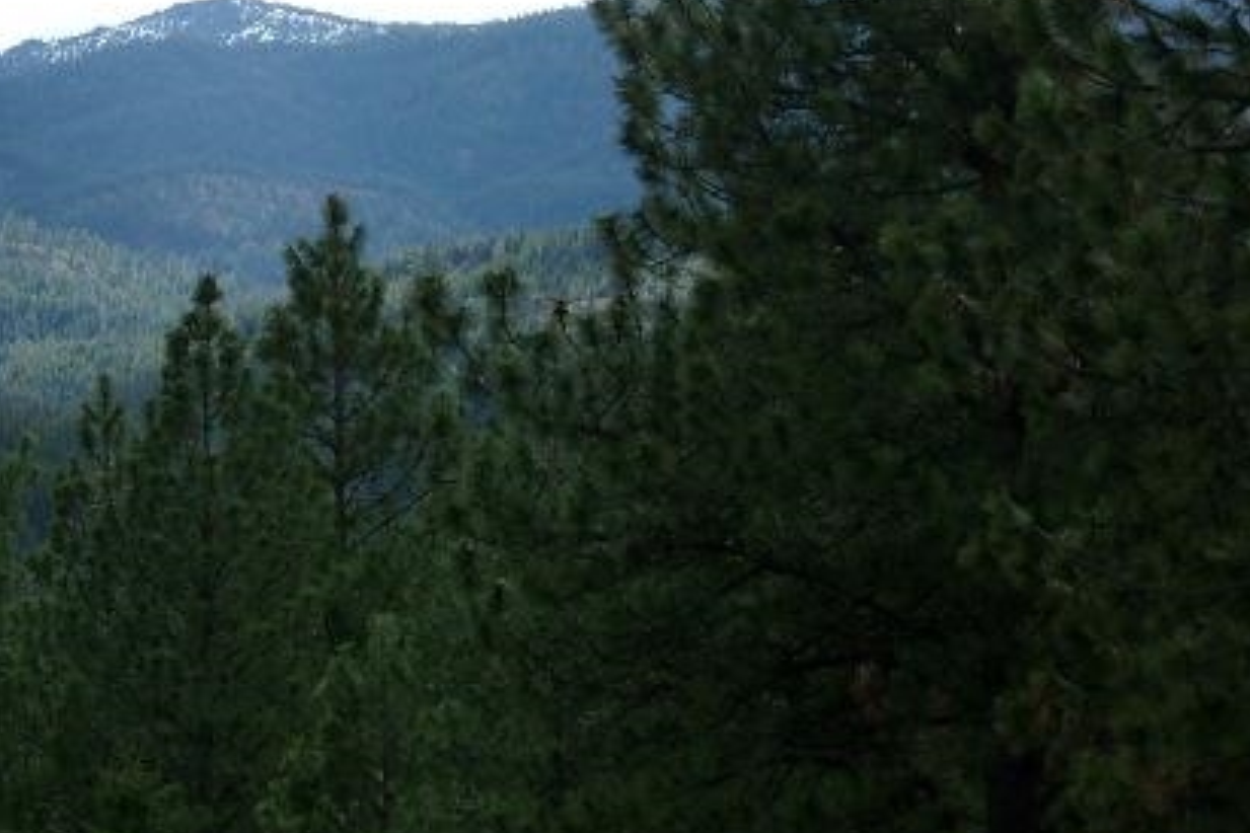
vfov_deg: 7.8
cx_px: 286
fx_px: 6076
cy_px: 149
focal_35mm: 175
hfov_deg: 11.7
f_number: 6.6
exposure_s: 1/160
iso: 80
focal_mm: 19.6
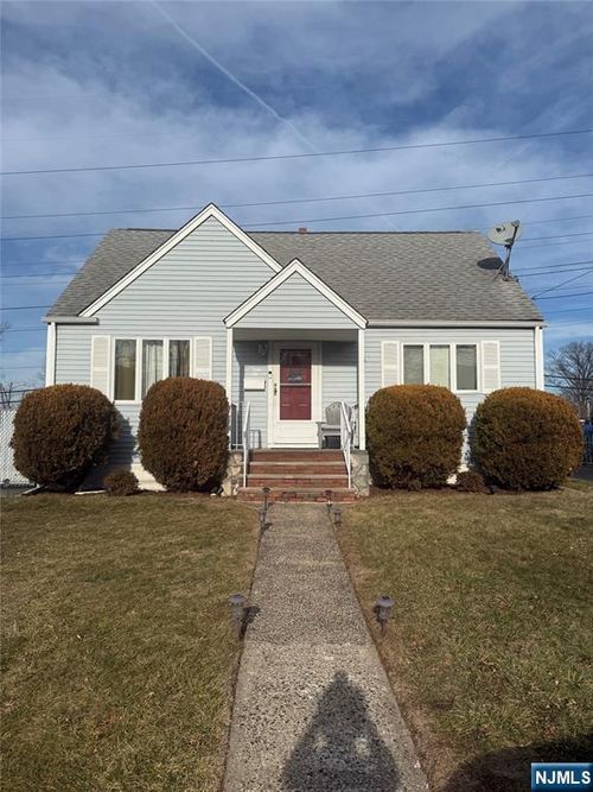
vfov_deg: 71.6
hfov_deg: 56.8
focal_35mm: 24
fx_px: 548
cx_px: 296
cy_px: 396
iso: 80
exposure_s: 1/7353
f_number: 1.78
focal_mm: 6.76
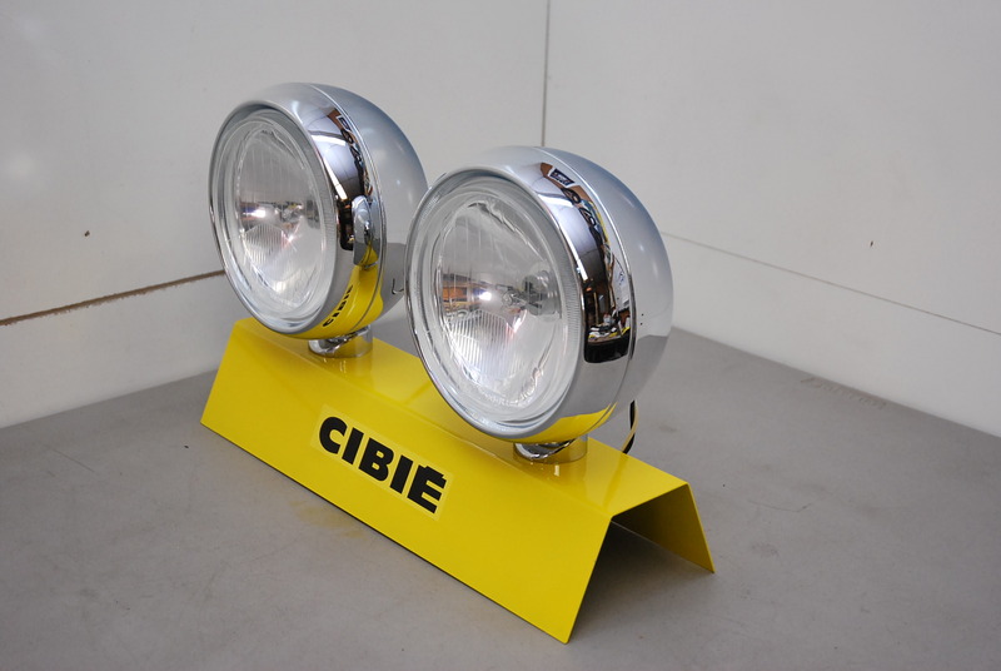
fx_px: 1587
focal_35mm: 57
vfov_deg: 23.9
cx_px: 500
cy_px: 336
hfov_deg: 35.0
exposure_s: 1/80
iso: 800
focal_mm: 38
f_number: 4.2
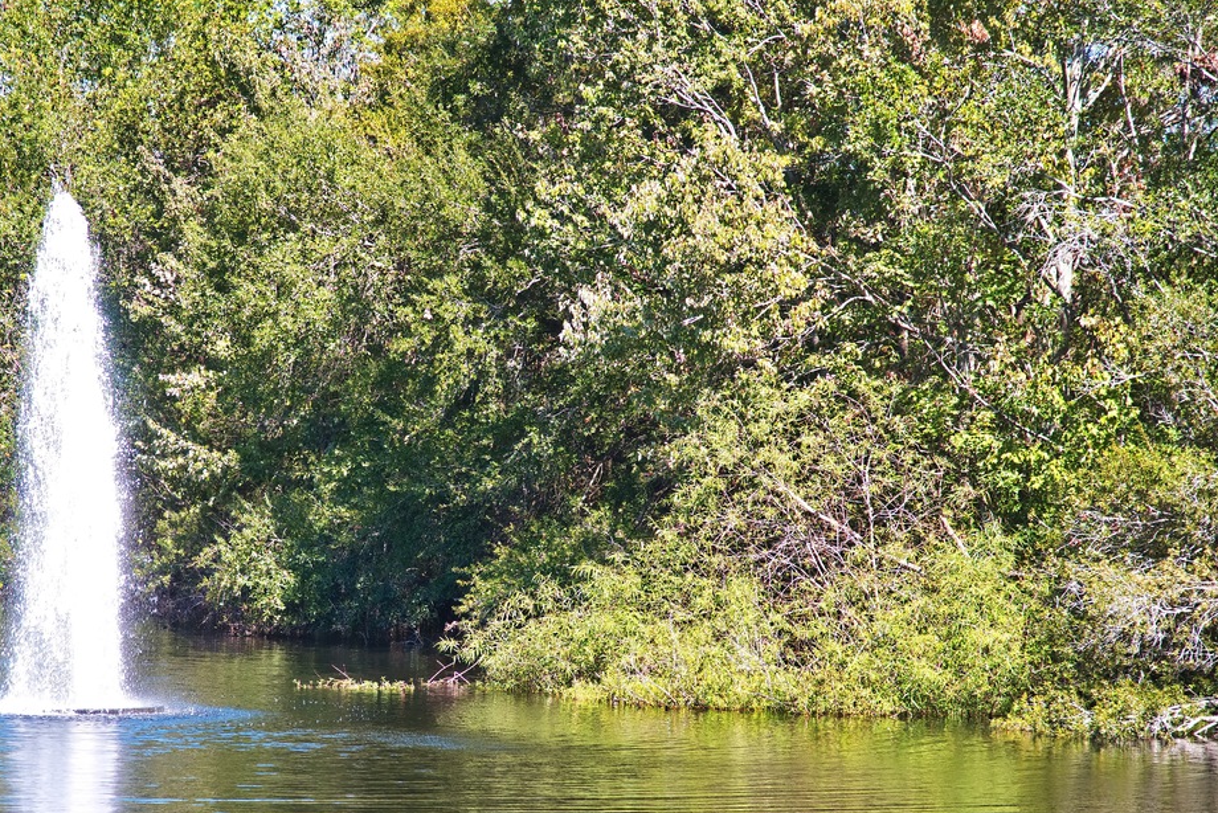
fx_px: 5652
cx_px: 421
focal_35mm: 167
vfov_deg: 8.2
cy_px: 498
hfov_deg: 12.3
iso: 100
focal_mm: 120
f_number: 4
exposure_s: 1/250
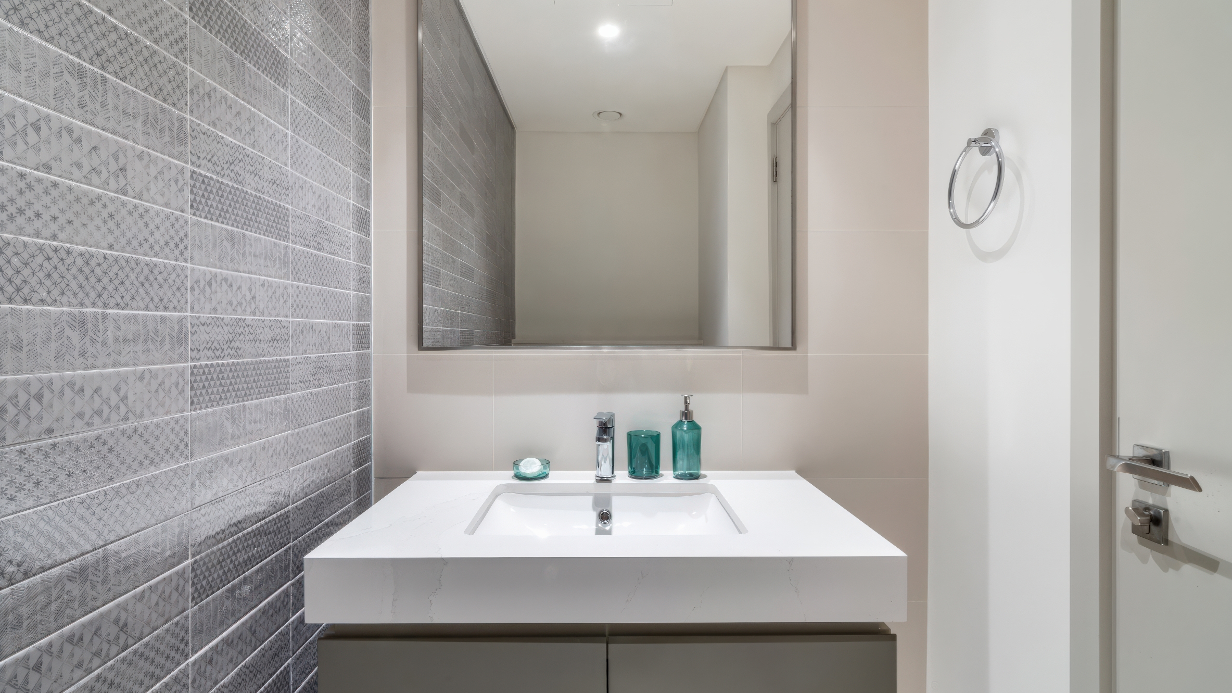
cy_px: 346
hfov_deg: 95.9
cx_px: 618
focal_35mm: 17
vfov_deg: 63.9
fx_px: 555
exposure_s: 1
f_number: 22
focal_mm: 11
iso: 250
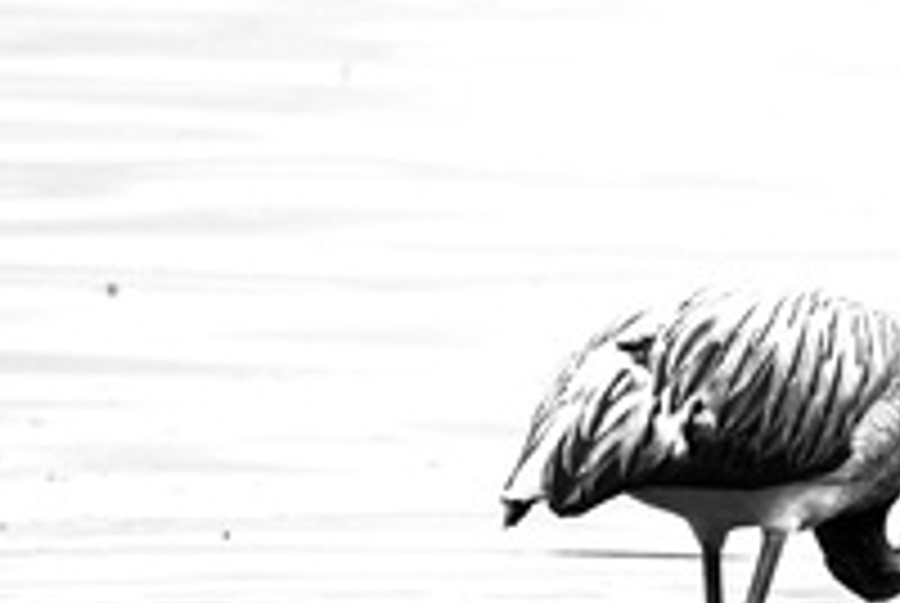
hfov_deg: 1.5
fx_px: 34475
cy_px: 520
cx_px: 999
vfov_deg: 1.0
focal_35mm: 1377
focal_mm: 400
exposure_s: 1/250
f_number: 8
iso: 160
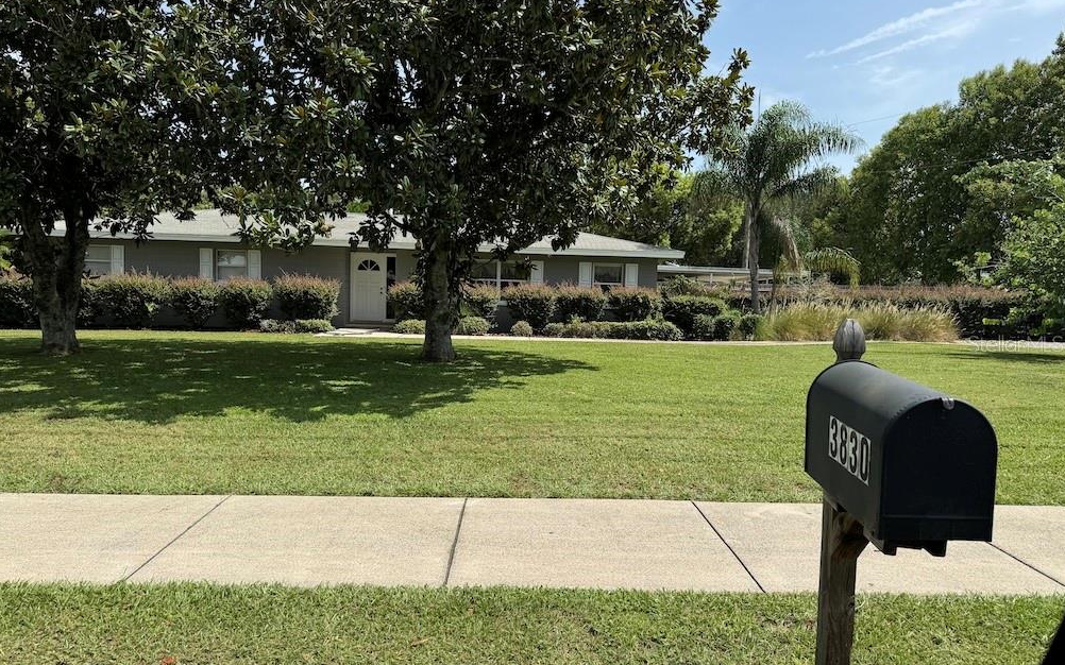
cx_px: 524
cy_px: 343
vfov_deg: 47.6
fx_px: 755
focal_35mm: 26
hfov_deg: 70.4
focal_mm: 6.76
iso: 80
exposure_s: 1/3802
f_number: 1.78
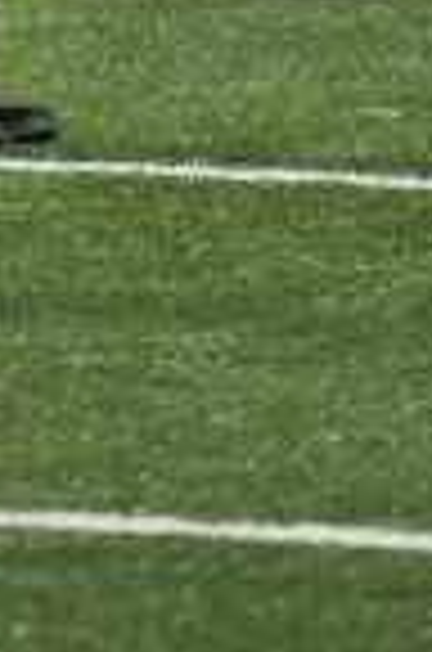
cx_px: -7
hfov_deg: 1.1
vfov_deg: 1.7
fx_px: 22498
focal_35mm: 1244
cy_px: -585
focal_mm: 200
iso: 800
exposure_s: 1/250
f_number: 2.8
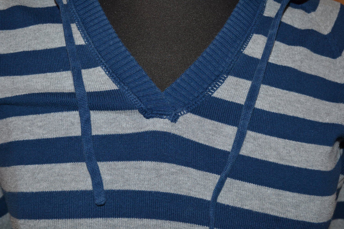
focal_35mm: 52
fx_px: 502
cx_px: 172
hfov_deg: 37.9
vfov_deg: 25.8
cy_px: 114
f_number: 5
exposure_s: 1/60
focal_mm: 35
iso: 800
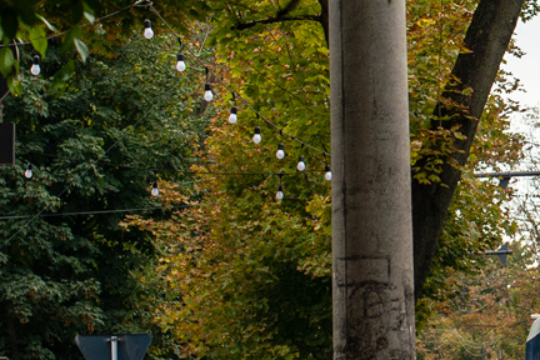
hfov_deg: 14.3
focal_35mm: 139
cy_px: 289
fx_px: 2085
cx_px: 665
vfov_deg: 9.8
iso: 200
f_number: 4.5
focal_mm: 50
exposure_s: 1/640
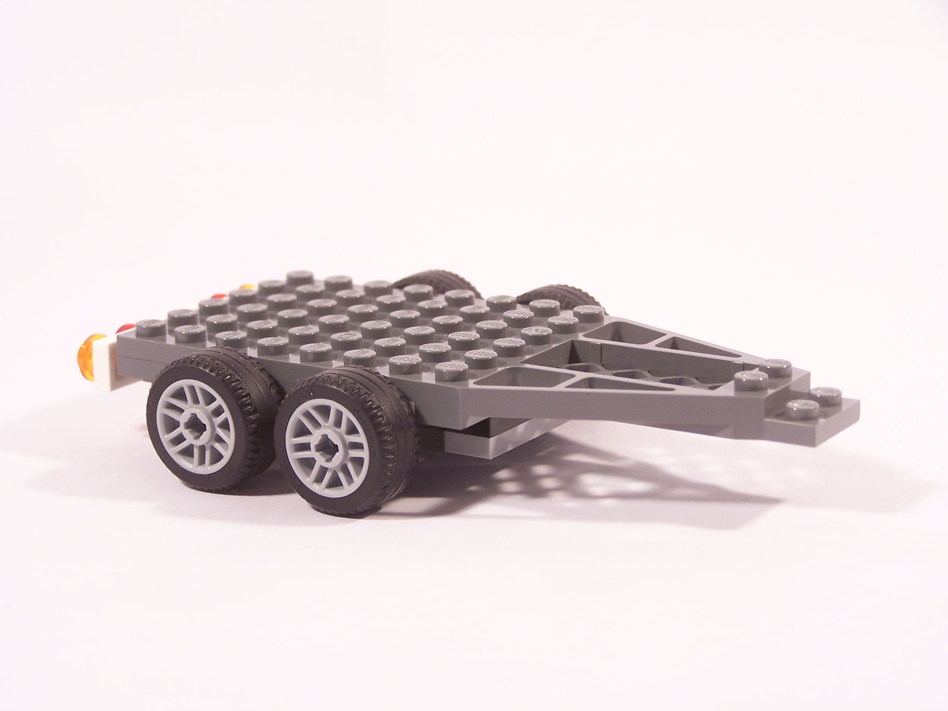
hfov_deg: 20.9
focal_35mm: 94
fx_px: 2574
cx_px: 474
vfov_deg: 15.7
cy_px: 356
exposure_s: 1/15
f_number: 3.2
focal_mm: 15.6
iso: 100
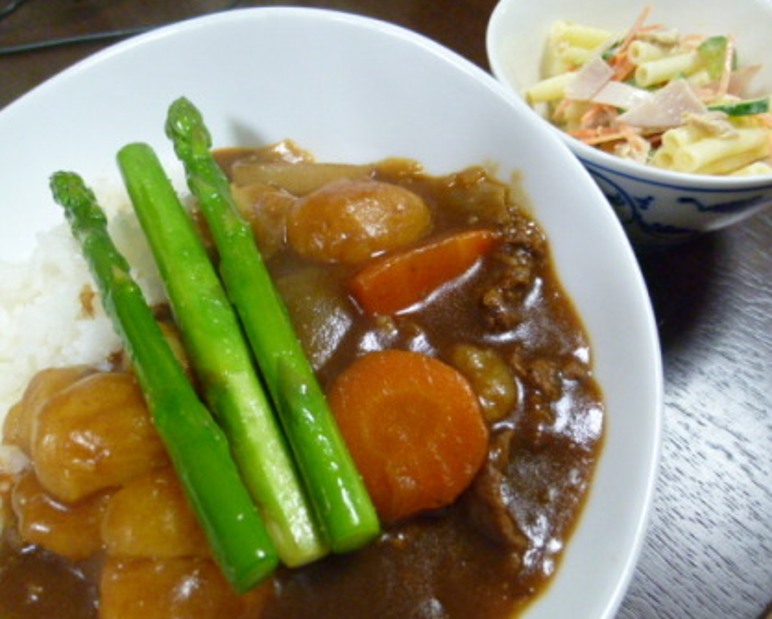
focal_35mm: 28
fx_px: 640
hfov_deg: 62.2
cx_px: 371
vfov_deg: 51.6
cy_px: 321
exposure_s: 1/50
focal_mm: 4.3
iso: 400
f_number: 2.2
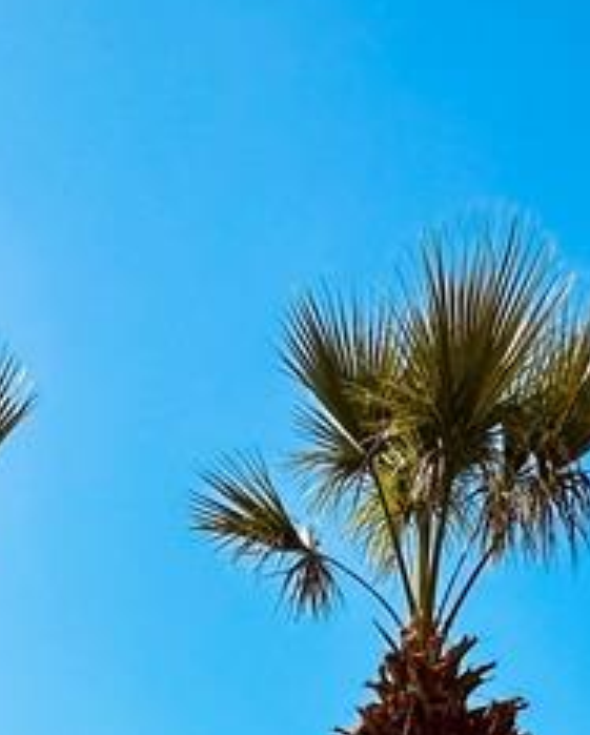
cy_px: 1129
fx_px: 1307
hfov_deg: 25.0
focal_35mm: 60
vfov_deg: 24.0
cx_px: 114
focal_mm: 2.22
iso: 50
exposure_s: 1/3205
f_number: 2.2
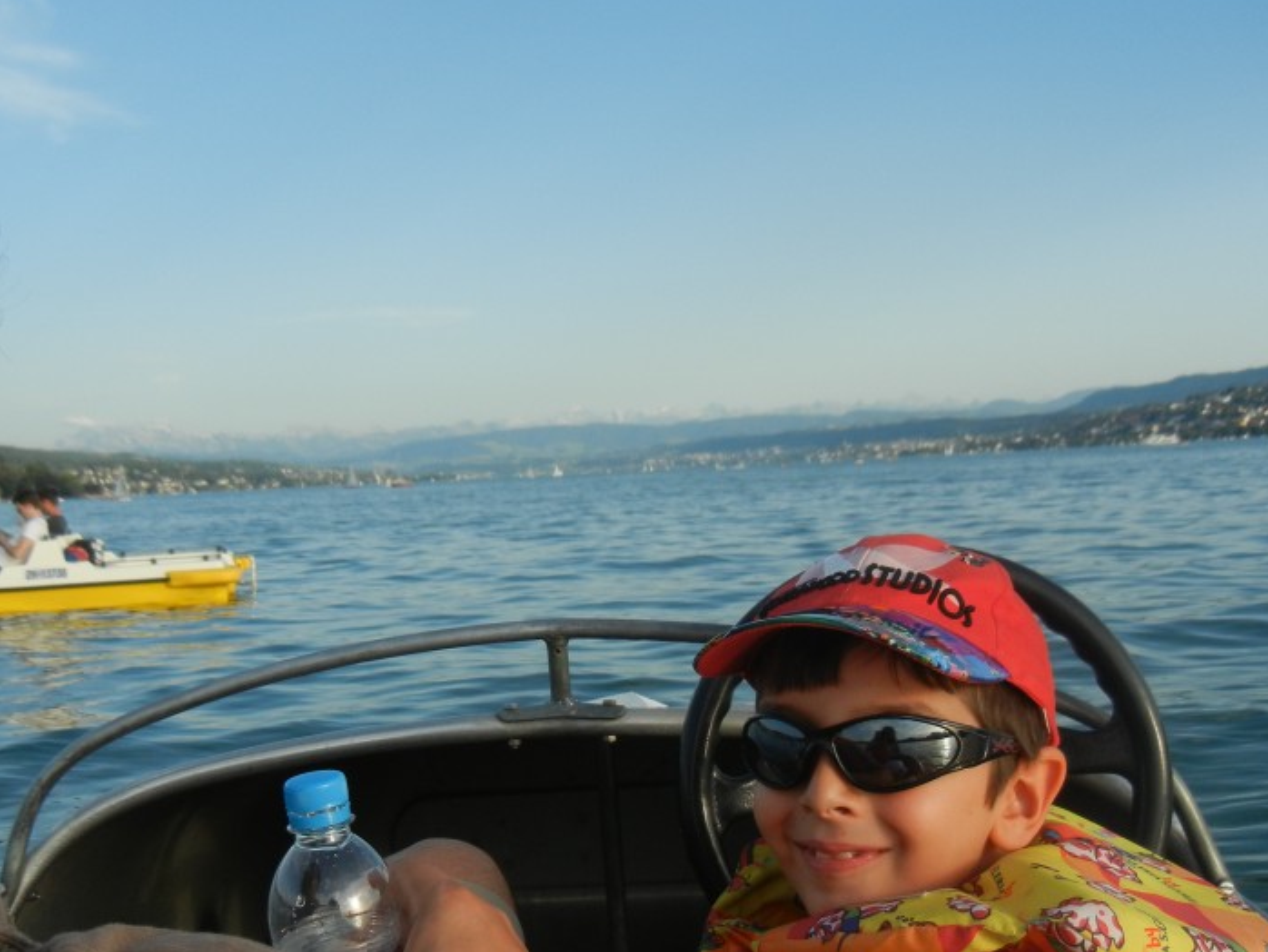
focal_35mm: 44
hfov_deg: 42.8
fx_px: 1612
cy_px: 576
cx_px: 520
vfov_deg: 32.8
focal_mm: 5.4
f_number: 3.5
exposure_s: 1/888
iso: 160
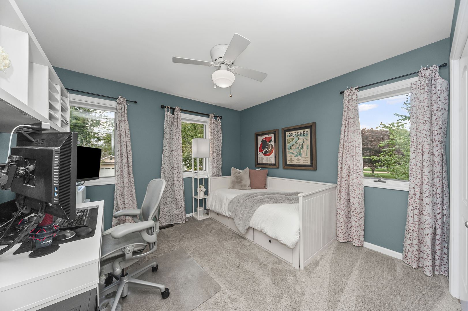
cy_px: 156
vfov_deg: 89.9
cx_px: 234
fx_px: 156
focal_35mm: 12
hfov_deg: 112.7
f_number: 8
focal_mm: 12
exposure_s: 1/60
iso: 200
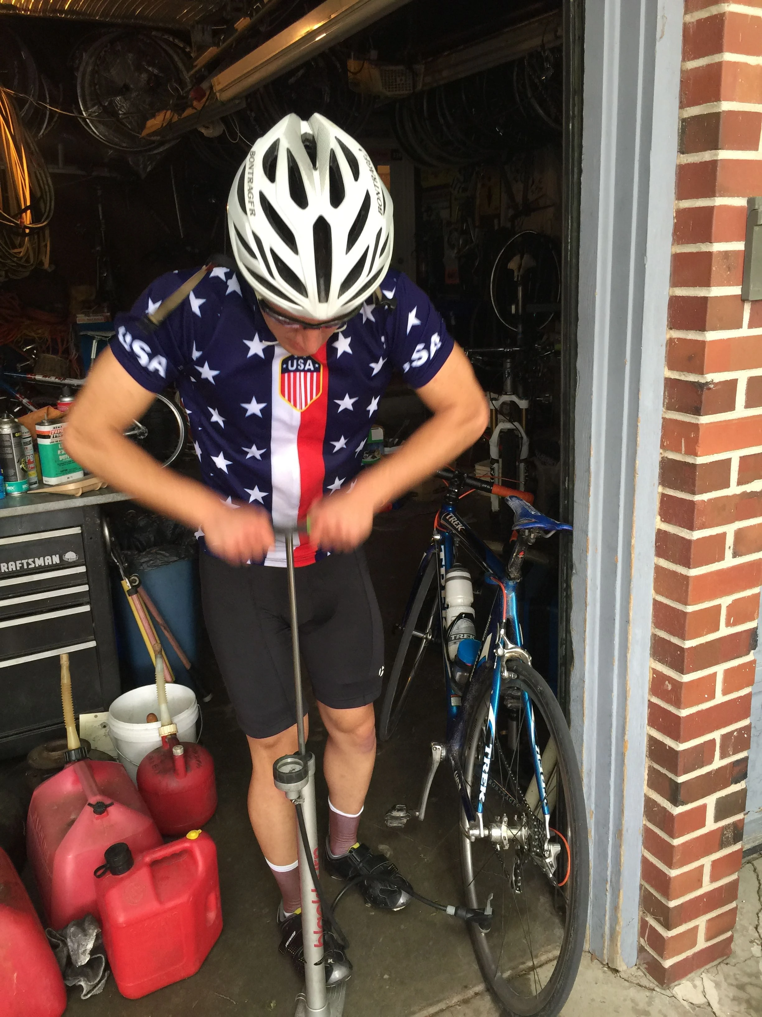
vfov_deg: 61.7
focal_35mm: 29
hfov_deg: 48.2
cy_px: 508
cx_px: 381
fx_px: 851
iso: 40
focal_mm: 4.15
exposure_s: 1/15
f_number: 2.2
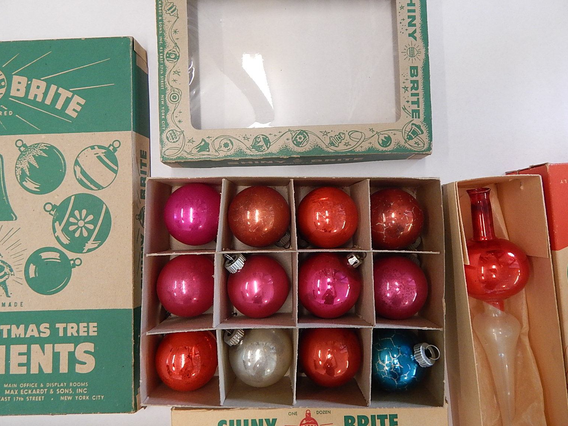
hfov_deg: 73.9
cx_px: 288
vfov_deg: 58.9
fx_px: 377
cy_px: 205
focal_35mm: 23
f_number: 3
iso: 180
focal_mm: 4
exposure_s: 1/30
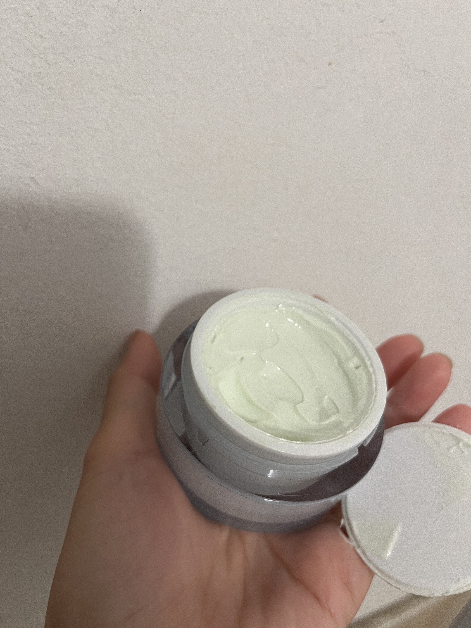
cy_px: 314
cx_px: 236
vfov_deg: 67.3
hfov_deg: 53.1
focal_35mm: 26
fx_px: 472
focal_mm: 5.1
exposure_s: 1/60
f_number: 1.6
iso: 160
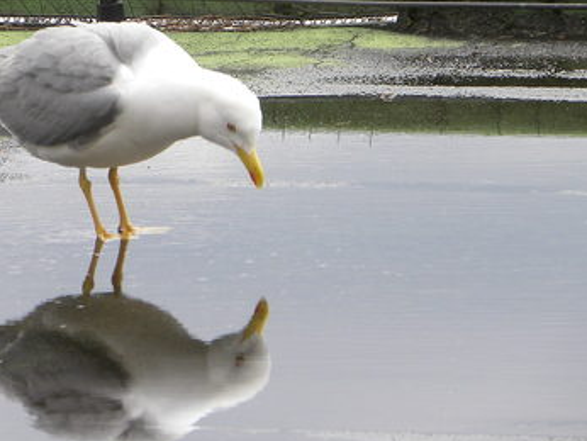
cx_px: 182
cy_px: 83
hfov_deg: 3.0
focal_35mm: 653
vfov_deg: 2.3
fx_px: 11081
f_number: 5
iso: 64
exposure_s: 1/220
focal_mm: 67.2
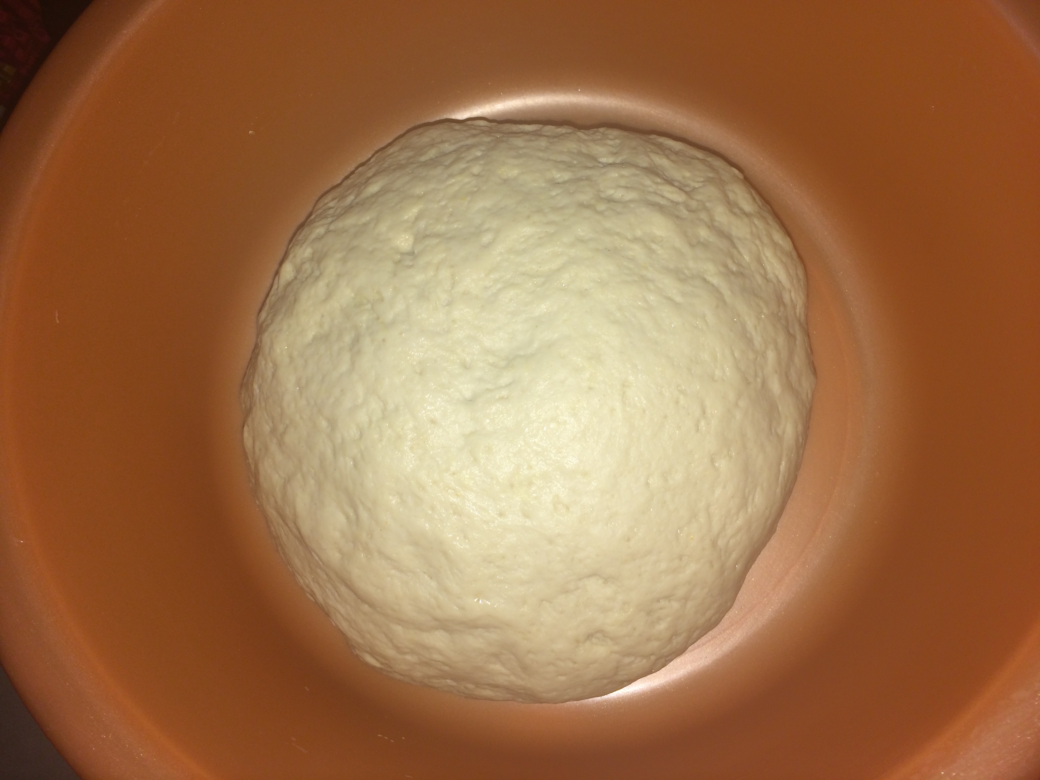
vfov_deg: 48.2
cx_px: 520
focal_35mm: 29
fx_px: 871
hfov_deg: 61.7
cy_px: 390
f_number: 2.2
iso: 32
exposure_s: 1/85
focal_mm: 4.15
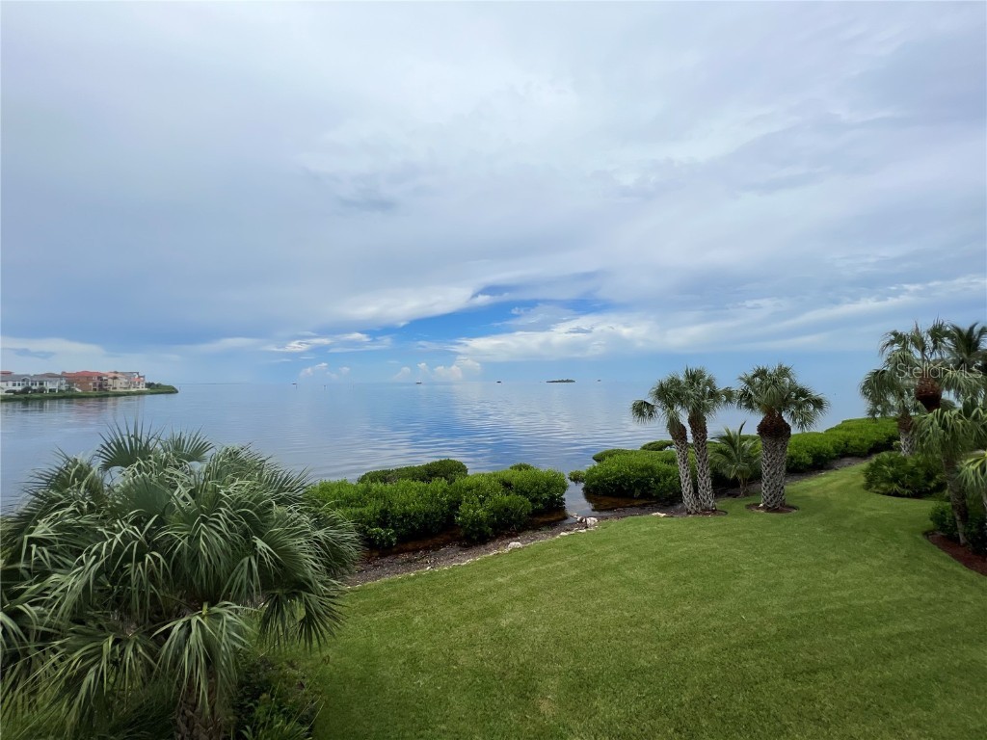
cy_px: 370
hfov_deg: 106.2
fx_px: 371
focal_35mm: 13
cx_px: 494
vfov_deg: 89.9
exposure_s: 1/3311
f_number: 1.8
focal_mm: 1.57
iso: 32
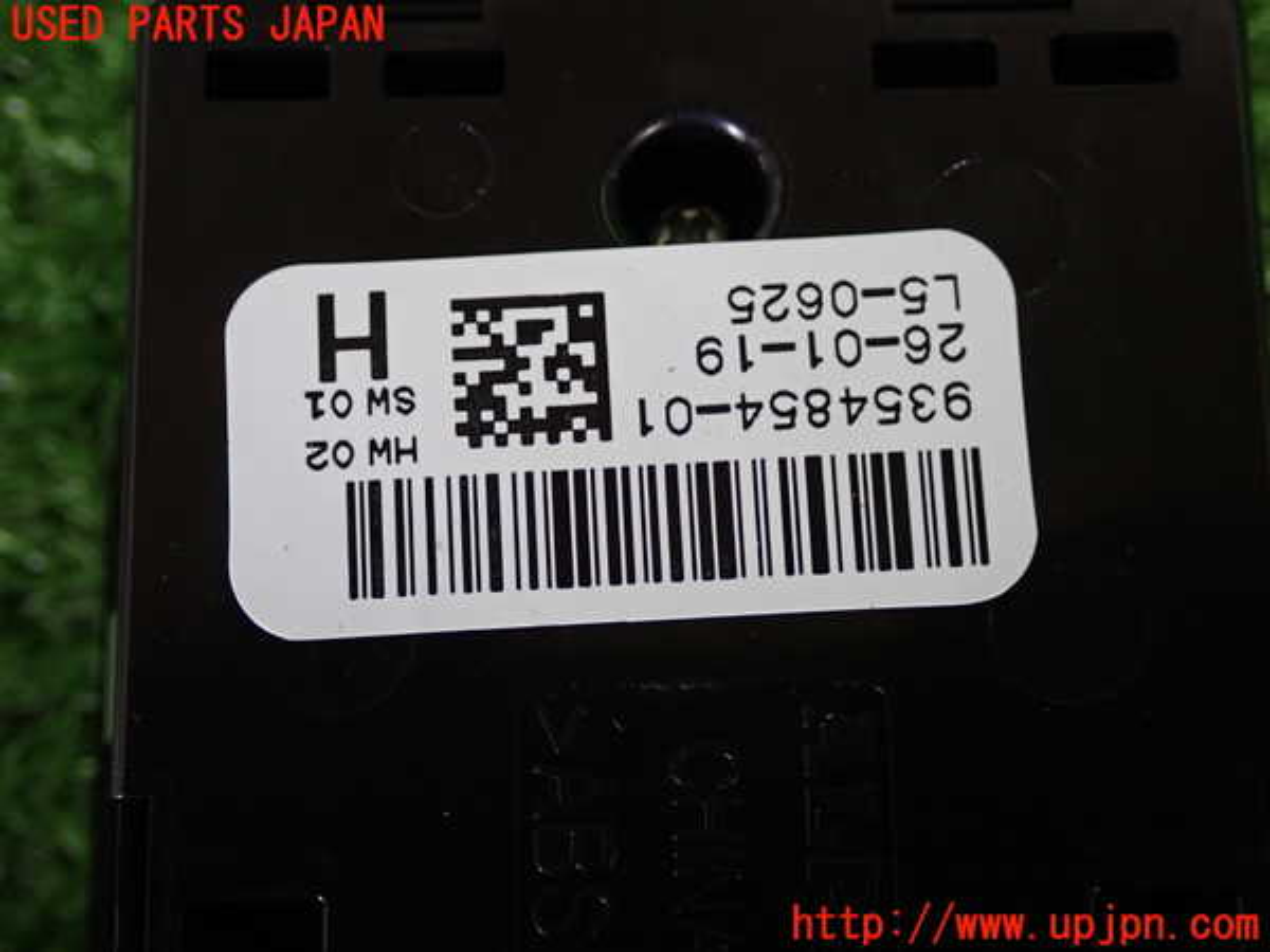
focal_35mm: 67
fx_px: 2458
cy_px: 476
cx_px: 635
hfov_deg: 29.0
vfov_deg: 21.9
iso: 500
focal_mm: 11.88
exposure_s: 1/60
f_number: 3.8
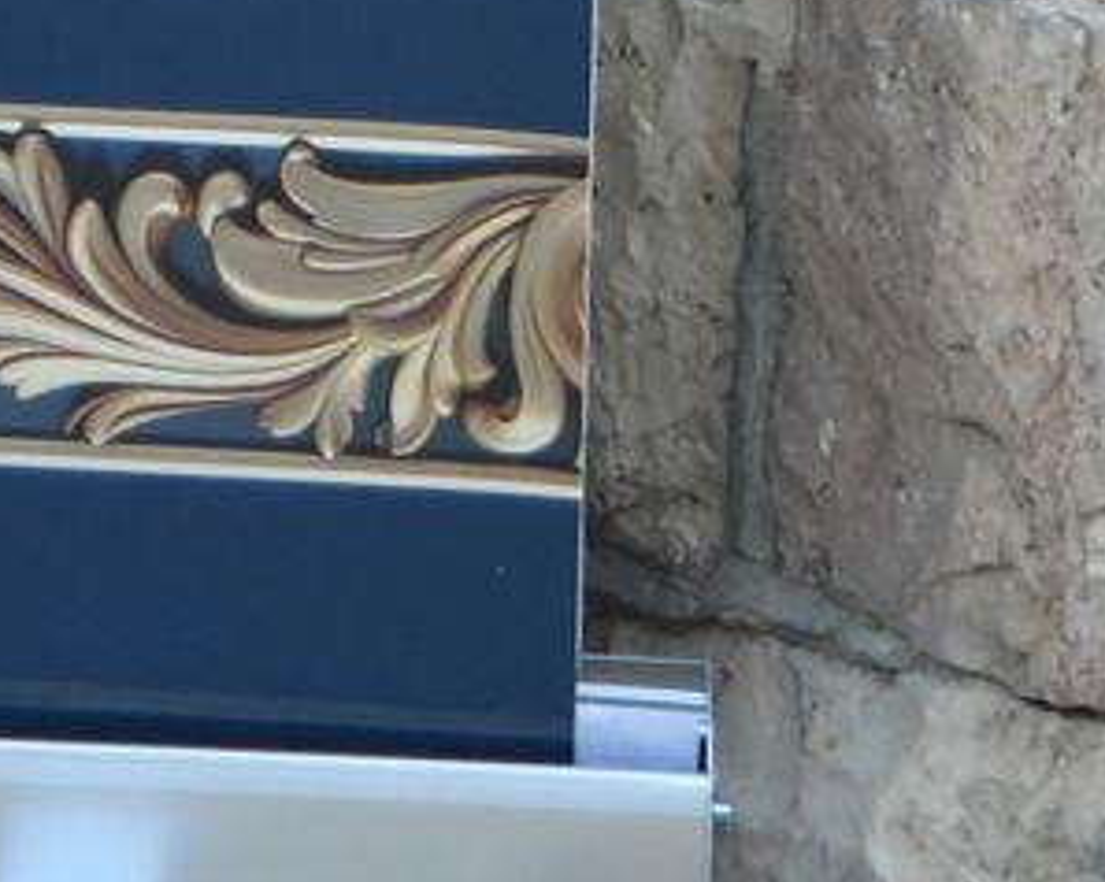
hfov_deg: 3.9
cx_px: -330
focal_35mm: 496
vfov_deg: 3.0
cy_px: -2568
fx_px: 16210
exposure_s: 1/200
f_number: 4
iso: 800
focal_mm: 75
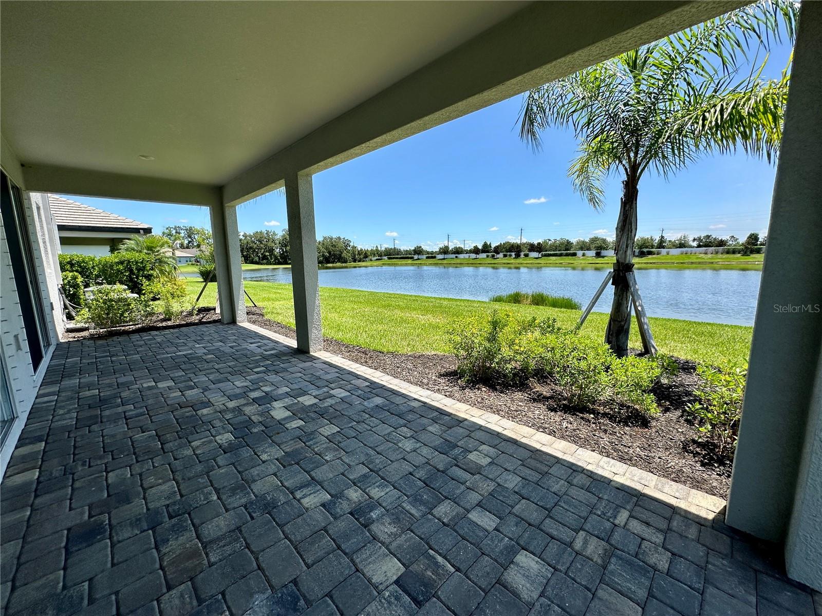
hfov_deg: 102.1
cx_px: 411
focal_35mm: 14
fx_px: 332
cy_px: 308
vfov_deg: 85.7
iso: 40
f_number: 2.2
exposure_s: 1/1575
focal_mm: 2.22
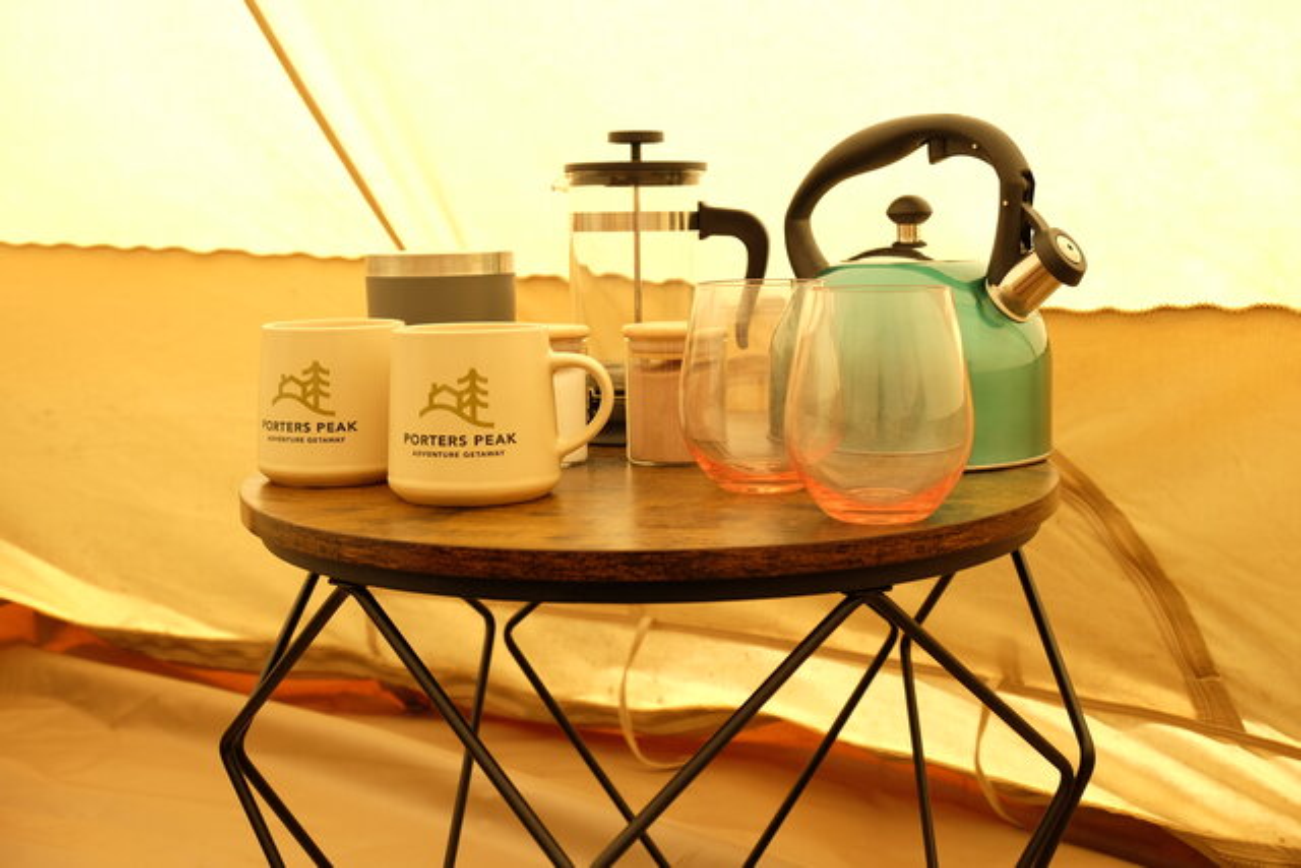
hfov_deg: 46.4
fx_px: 1518
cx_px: 650
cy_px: 434
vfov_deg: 31.9
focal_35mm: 42
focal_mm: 27.9
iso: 200
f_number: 4.2
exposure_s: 1/150
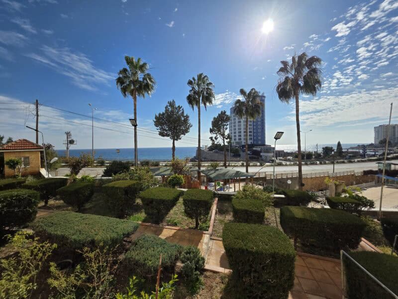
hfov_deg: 106.2
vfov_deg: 89.9
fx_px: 149
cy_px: 150
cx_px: 199
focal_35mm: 13
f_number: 1.9
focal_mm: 2.2
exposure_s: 1/4744
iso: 40
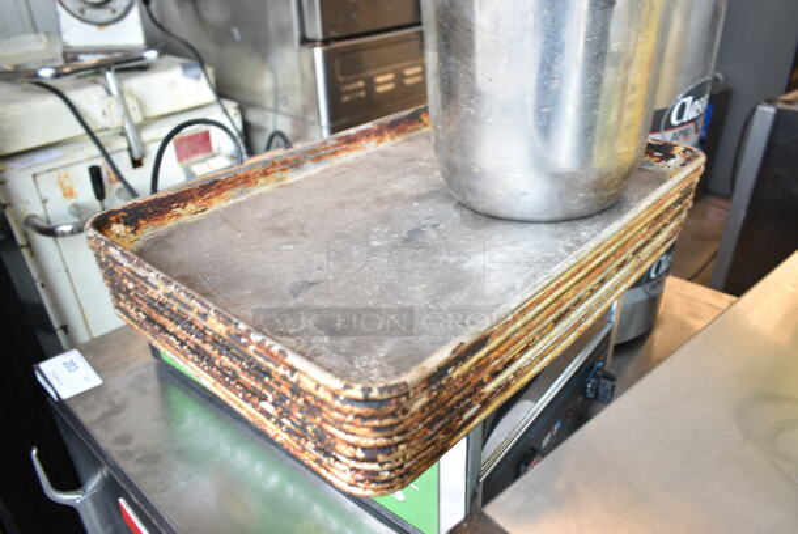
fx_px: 599
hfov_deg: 67.3
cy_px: 267
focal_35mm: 27
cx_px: 399
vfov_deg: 48.0
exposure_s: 1/30
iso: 250
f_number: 3.5
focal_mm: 18
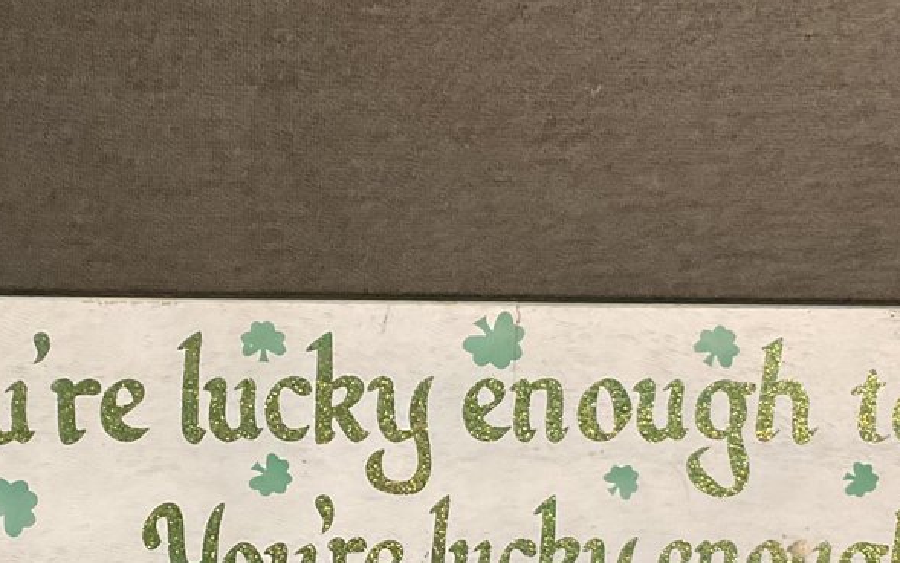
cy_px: 467
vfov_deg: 16.4
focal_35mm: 79
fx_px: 1938
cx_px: 380
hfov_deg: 26.1
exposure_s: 1/60
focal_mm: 3
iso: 200
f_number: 1.8
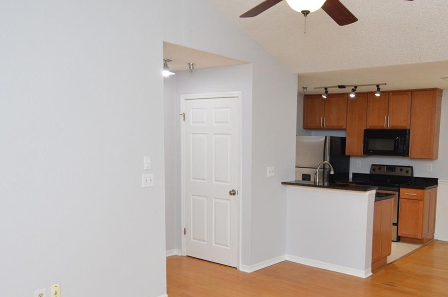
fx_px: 410
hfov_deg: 56.4
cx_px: 288
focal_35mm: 33
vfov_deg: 39.5
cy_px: 191
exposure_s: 1/60
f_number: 4
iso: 500
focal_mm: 12
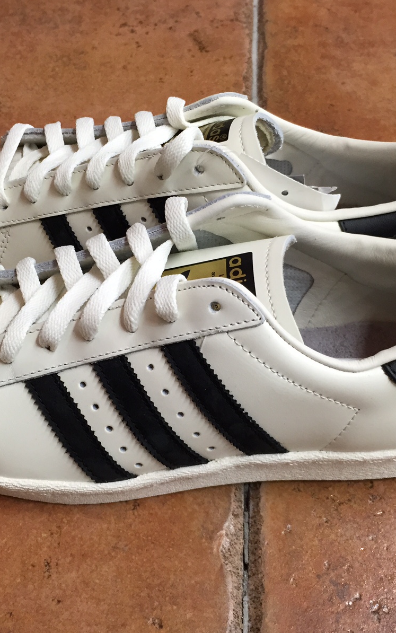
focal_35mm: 42
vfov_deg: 47.2
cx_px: 197
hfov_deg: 30.6
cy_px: 316
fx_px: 725
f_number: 2.2
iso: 40
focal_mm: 4.15
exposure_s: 1/30
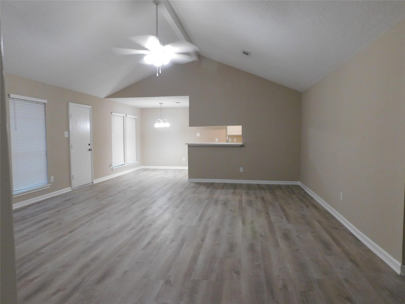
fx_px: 269
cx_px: 202
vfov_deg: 58.9
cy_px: 152
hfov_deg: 73.9
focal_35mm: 23
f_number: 3
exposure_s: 1/30
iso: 400
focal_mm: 4
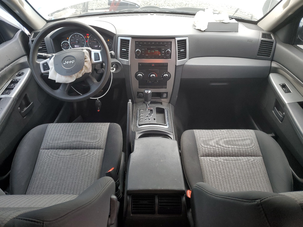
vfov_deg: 53.1
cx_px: 152
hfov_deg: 67.3
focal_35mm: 26
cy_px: 114
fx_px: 228
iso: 84
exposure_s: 1/120
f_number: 1.5
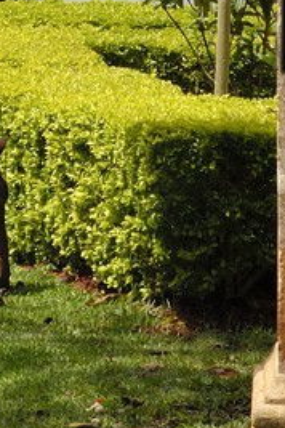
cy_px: -588
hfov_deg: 3.6
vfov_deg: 5.3
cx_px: -161
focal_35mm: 377
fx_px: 4477
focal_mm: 42
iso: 100
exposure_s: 1/160
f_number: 9
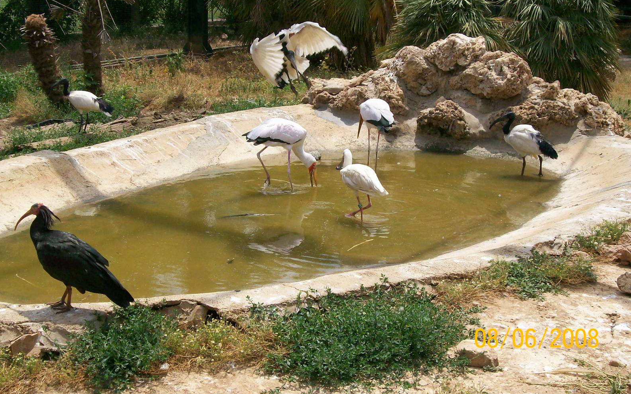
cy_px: 158
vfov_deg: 21.6
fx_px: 1032
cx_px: 312
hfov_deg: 34.0
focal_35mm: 60
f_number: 6
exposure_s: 1/428
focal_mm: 9.4
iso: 80
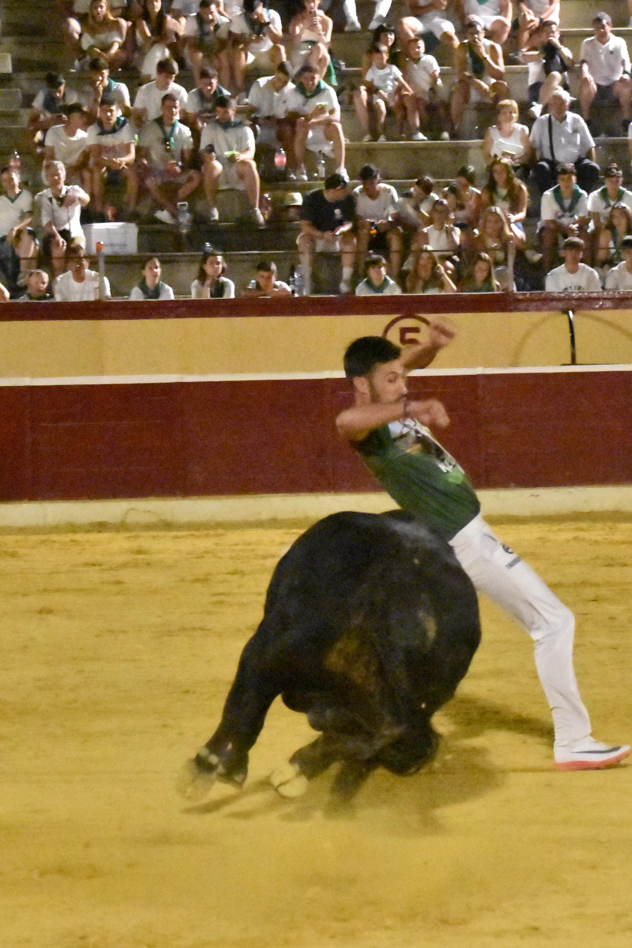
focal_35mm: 190
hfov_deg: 7.2
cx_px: 463
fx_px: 5002
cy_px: 499
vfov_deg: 10.8
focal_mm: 70
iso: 25600
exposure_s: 1/400
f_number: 5
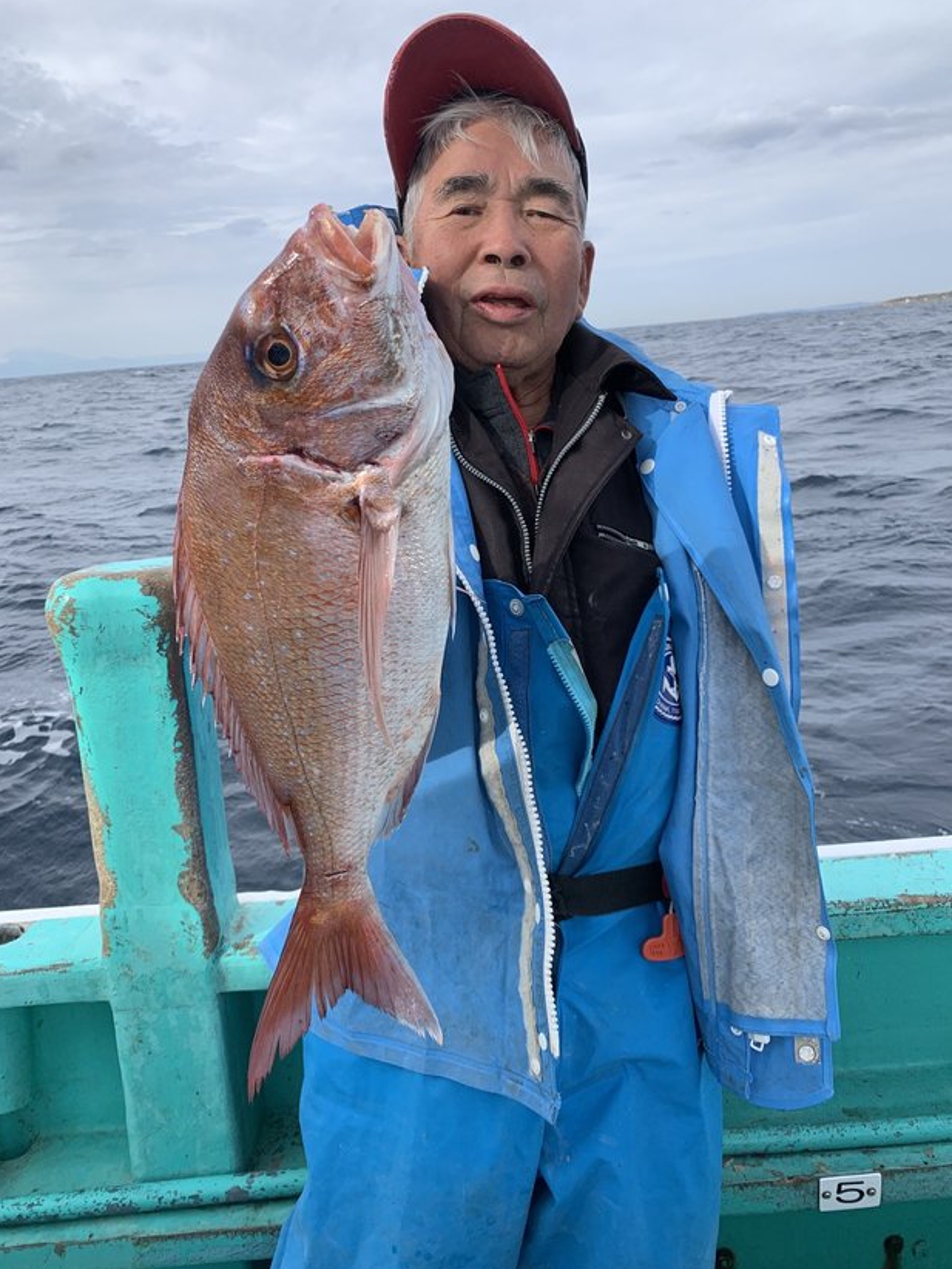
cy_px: 616
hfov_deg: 51.4
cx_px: 488
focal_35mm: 27
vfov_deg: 65.3
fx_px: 990
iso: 25
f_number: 1.8
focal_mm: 4.25
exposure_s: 1/1299
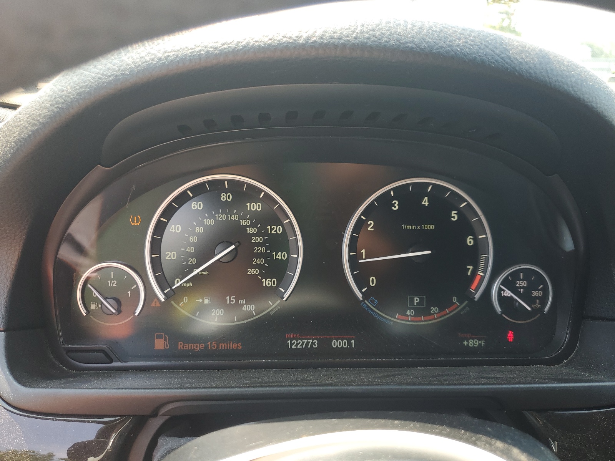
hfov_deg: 67.3
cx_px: 308
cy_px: 230
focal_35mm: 26
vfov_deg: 53.1
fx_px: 462
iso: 50
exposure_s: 1/204
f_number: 1.5
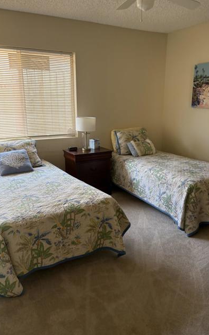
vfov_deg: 66.5
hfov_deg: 44.6
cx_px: 106
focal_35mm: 28
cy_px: 170
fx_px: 255
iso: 125
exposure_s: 1/86
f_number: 1.6
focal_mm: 5.96
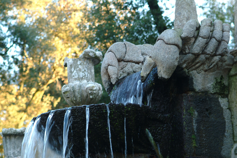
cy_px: 79
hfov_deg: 14.1
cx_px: 118
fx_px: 958
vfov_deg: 9.4
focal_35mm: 146
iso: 200
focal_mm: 97
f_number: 4.2
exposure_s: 1/30
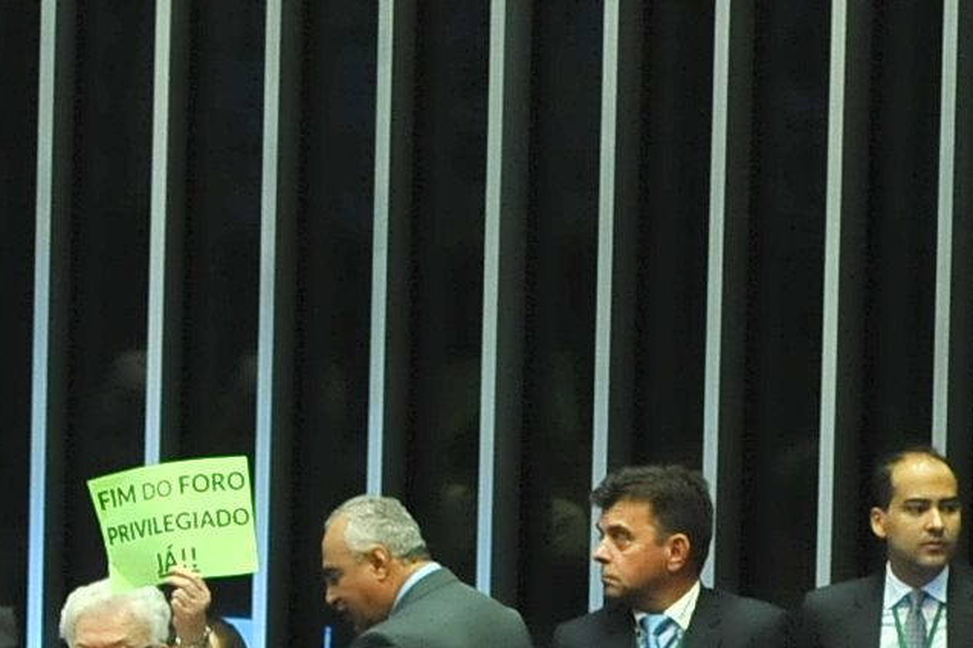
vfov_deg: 3.9
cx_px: 319
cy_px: 1119
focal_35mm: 350
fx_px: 9454
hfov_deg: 5.9
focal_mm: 70
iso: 2000
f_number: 2.8
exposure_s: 1/60
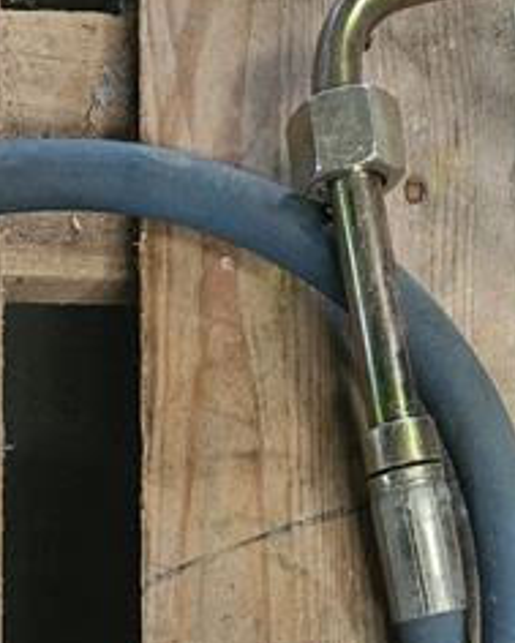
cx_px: 147
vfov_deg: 23.3
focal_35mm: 73
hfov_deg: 20.9
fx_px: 1390
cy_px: 815
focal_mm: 5.4
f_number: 1.8
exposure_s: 1/25
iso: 1000
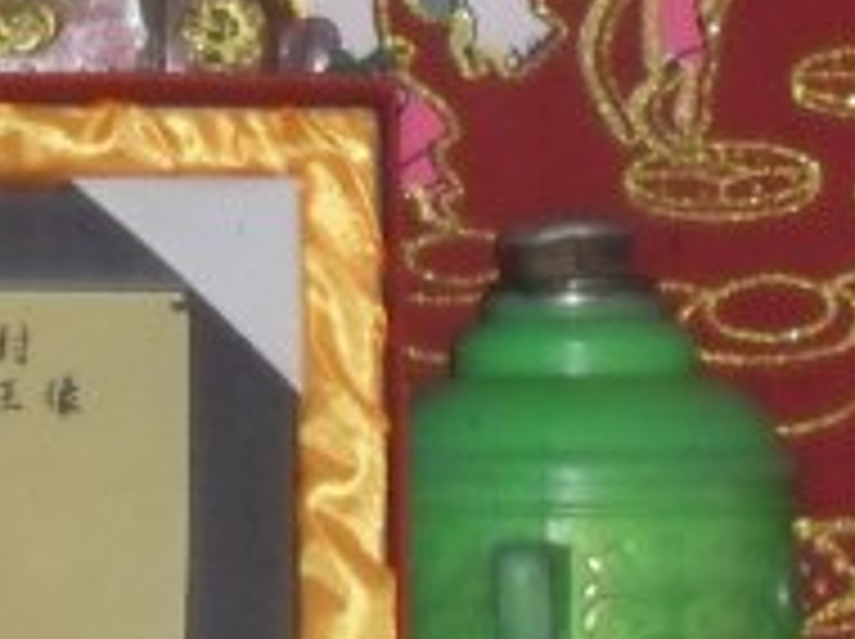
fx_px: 8782
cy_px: 882
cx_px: 0
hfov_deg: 5.6
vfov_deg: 4.2
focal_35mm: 356
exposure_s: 1/60
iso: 320
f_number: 4.6
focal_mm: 11.7
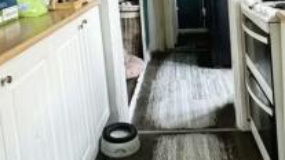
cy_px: 30
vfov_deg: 27.0
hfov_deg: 47.1
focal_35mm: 43
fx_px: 325
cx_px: 170
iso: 800
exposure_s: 1/60
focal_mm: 2.22
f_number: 2.2
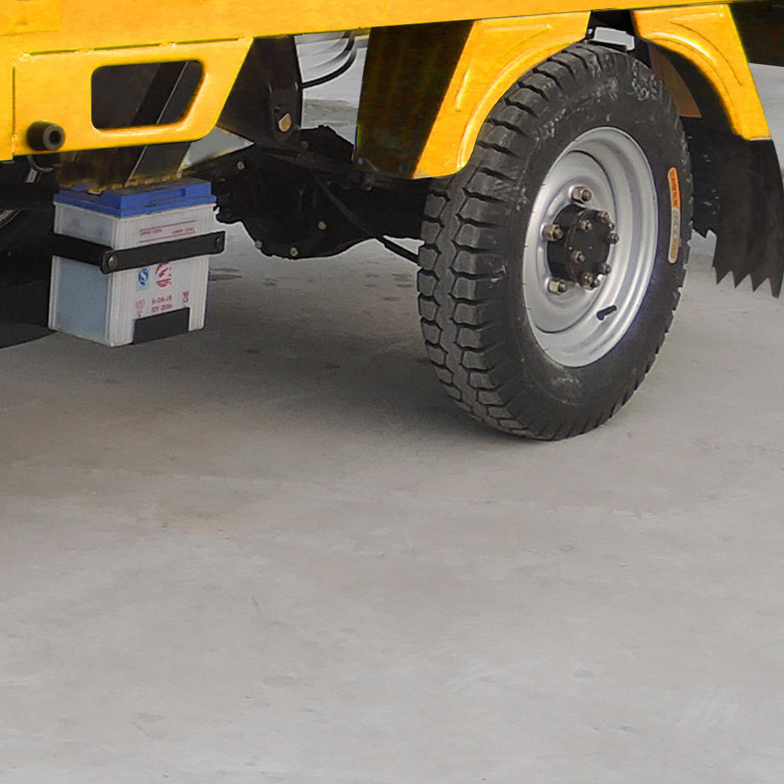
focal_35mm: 89
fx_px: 2281
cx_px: -239
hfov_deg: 18.2
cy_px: -114
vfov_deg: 18.6
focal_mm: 6.6
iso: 80
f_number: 3.2
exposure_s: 1/80
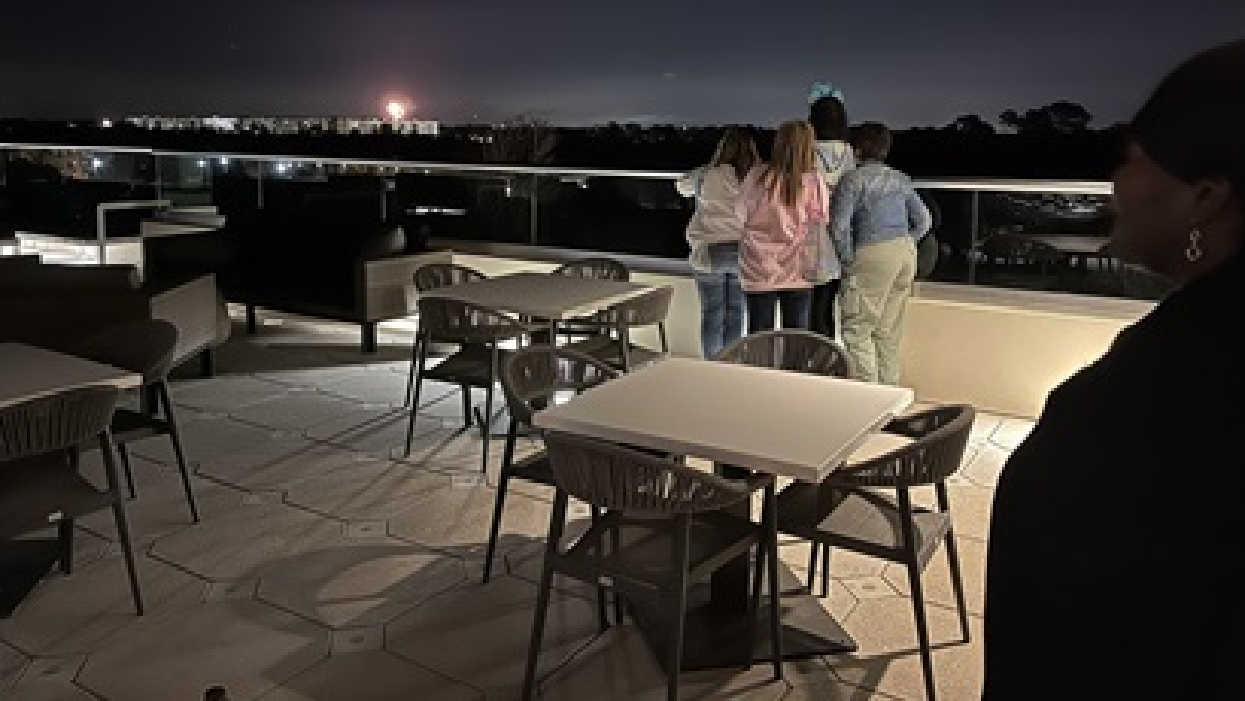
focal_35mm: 29
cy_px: 235
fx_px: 958
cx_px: 610
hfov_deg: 66.0
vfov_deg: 39.8
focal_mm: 5.1
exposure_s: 1/15
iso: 1000
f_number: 1.6
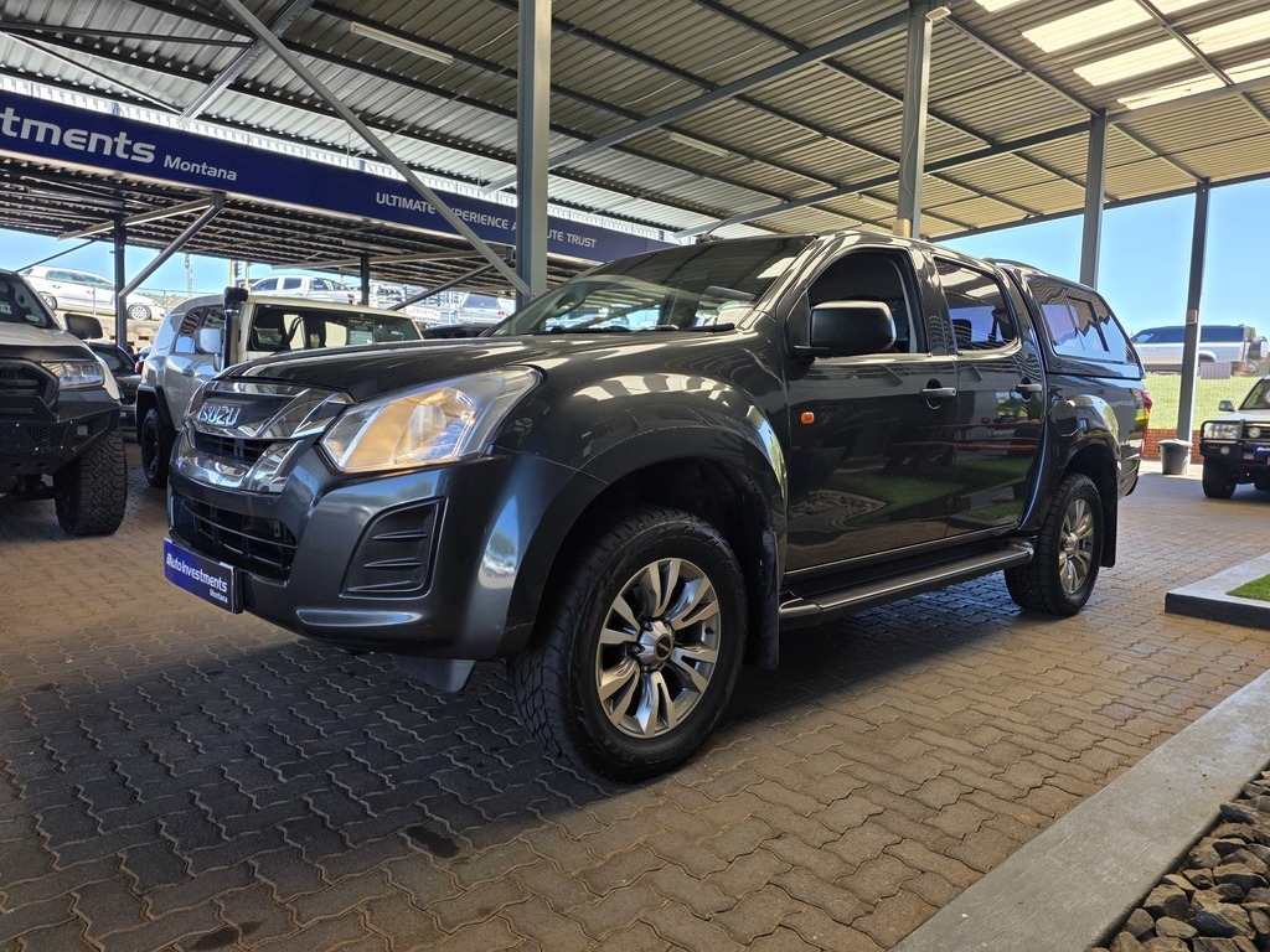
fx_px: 844
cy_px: 476
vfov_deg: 58.9
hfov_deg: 73.9
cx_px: 635
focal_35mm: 23
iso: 50
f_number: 1.7
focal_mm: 6.25
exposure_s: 1/359
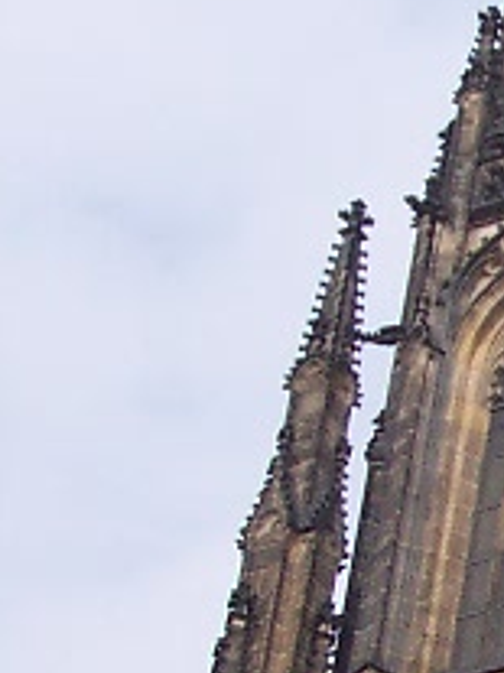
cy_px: 1001
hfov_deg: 5.8
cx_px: 1564
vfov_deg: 8.2
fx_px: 4606
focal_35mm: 237
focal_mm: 8
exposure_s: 1/700
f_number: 4.8
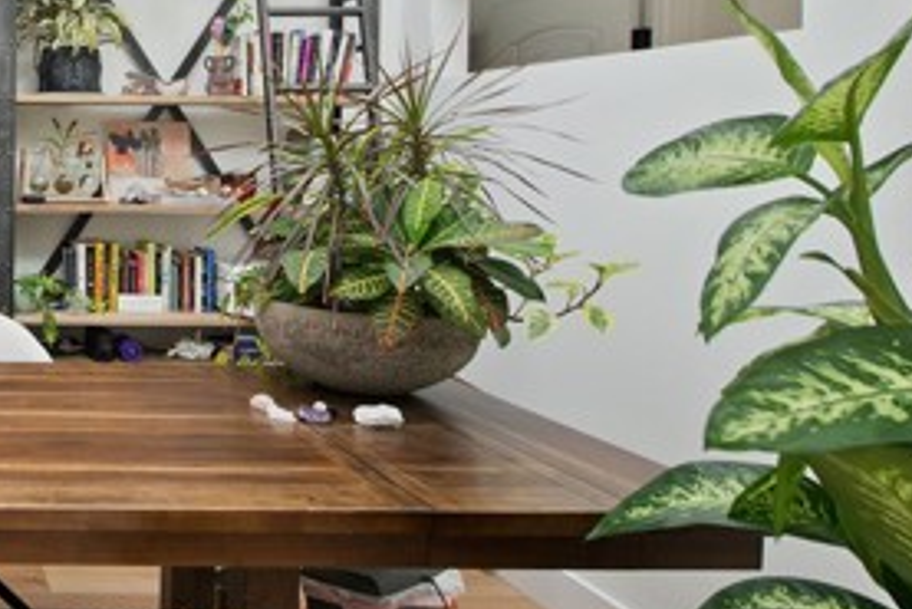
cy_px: 137
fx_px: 938
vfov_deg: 35.0
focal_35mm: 37
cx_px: -122
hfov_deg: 40.4
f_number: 5.6
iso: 400
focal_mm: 16
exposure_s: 1/160
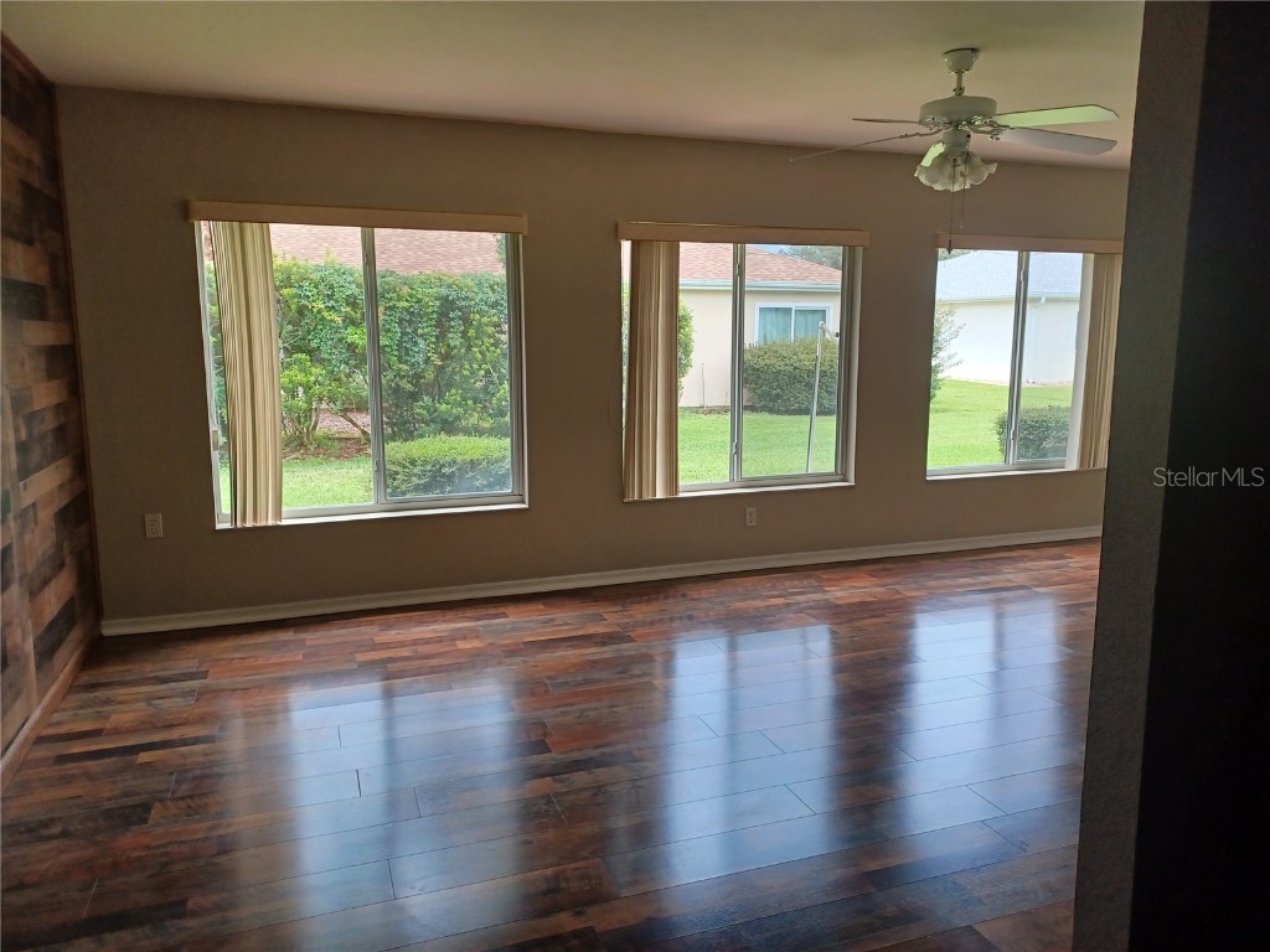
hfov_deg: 69.4
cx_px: 635
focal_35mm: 25
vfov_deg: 54.9
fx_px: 917
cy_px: 476
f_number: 1.8
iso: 64
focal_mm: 4.6
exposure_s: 1/50
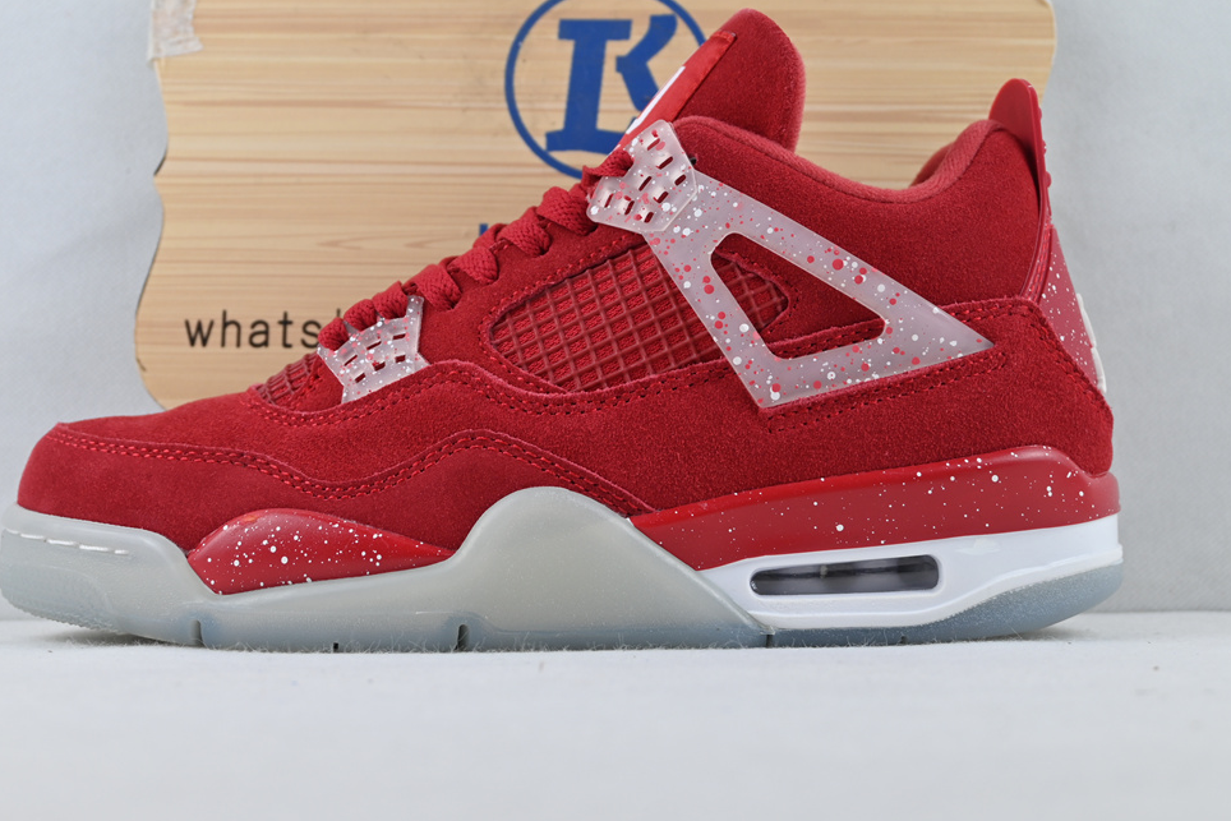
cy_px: 323
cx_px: 575
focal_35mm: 56
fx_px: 1915
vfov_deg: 24.2
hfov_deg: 35.6
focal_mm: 30
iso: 100
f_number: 4.8
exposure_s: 1/60
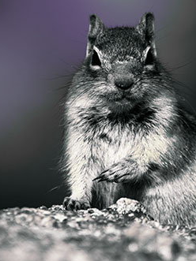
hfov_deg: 0.9
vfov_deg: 1.1
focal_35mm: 1743
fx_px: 13167
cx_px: 92
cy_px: 130
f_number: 13
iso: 1250
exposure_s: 1/1250
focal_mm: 1200
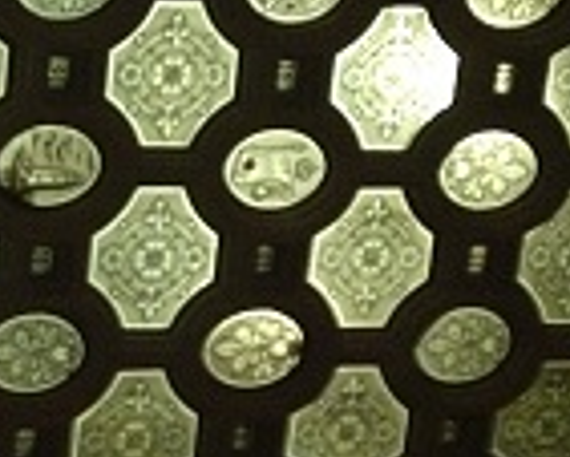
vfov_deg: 12.4
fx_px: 2043
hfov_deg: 14.4
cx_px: -388
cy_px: -119
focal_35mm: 121
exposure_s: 1/15
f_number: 2.4
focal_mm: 4.28
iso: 320
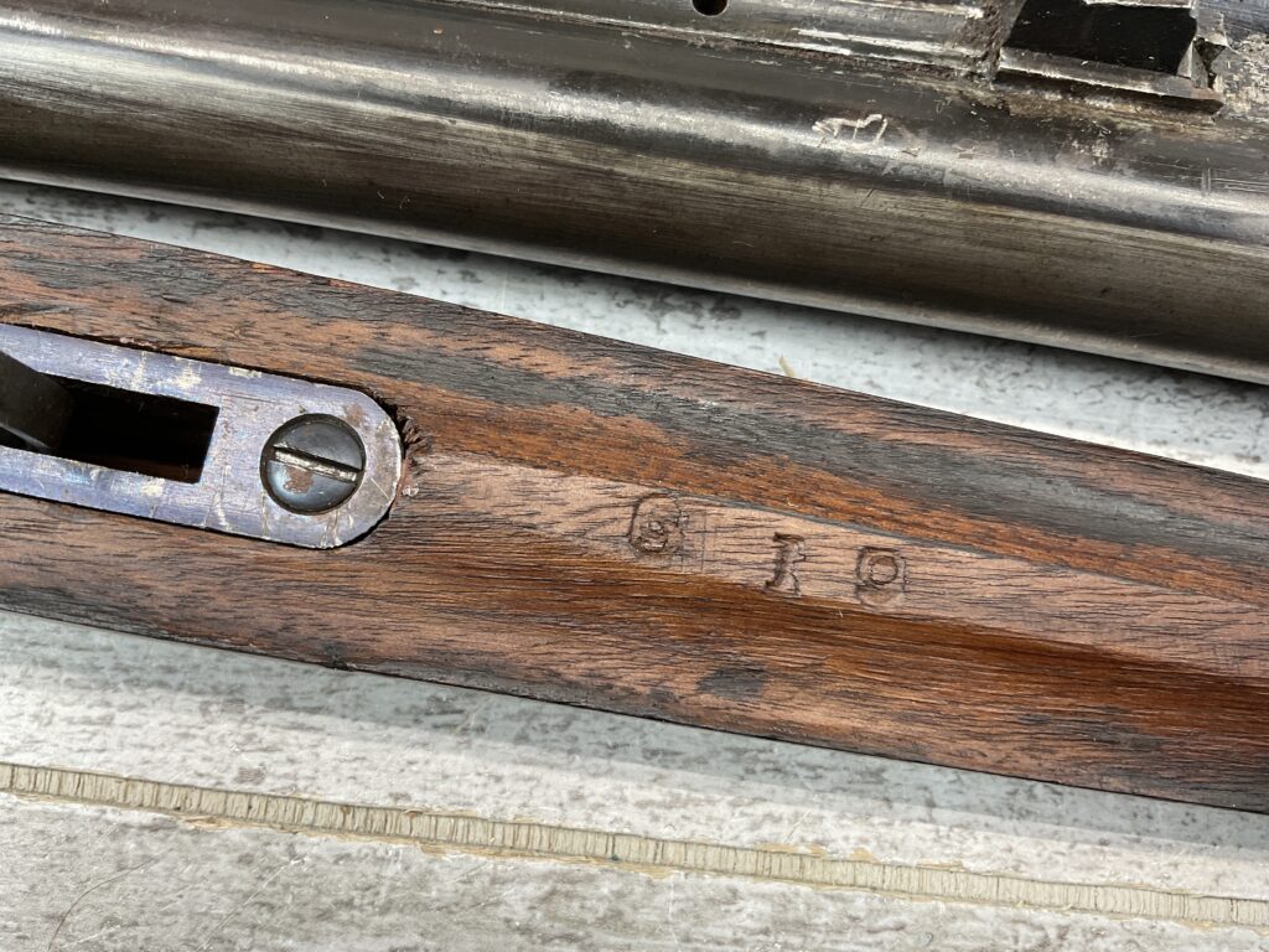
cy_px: 476
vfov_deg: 48.2
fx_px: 1063
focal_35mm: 29
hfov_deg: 61.7
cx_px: 634
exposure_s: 1/120
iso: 50
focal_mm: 3
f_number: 1.8
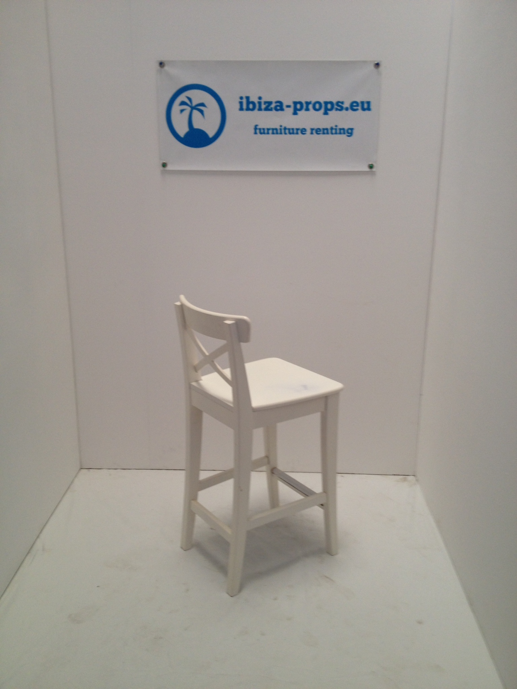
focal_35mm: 35
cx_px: 258
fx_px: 697
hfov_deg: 40.7
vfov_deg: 52.6
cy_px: 344
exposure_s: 1/24
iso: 50
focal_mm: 4.28
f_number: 2.4
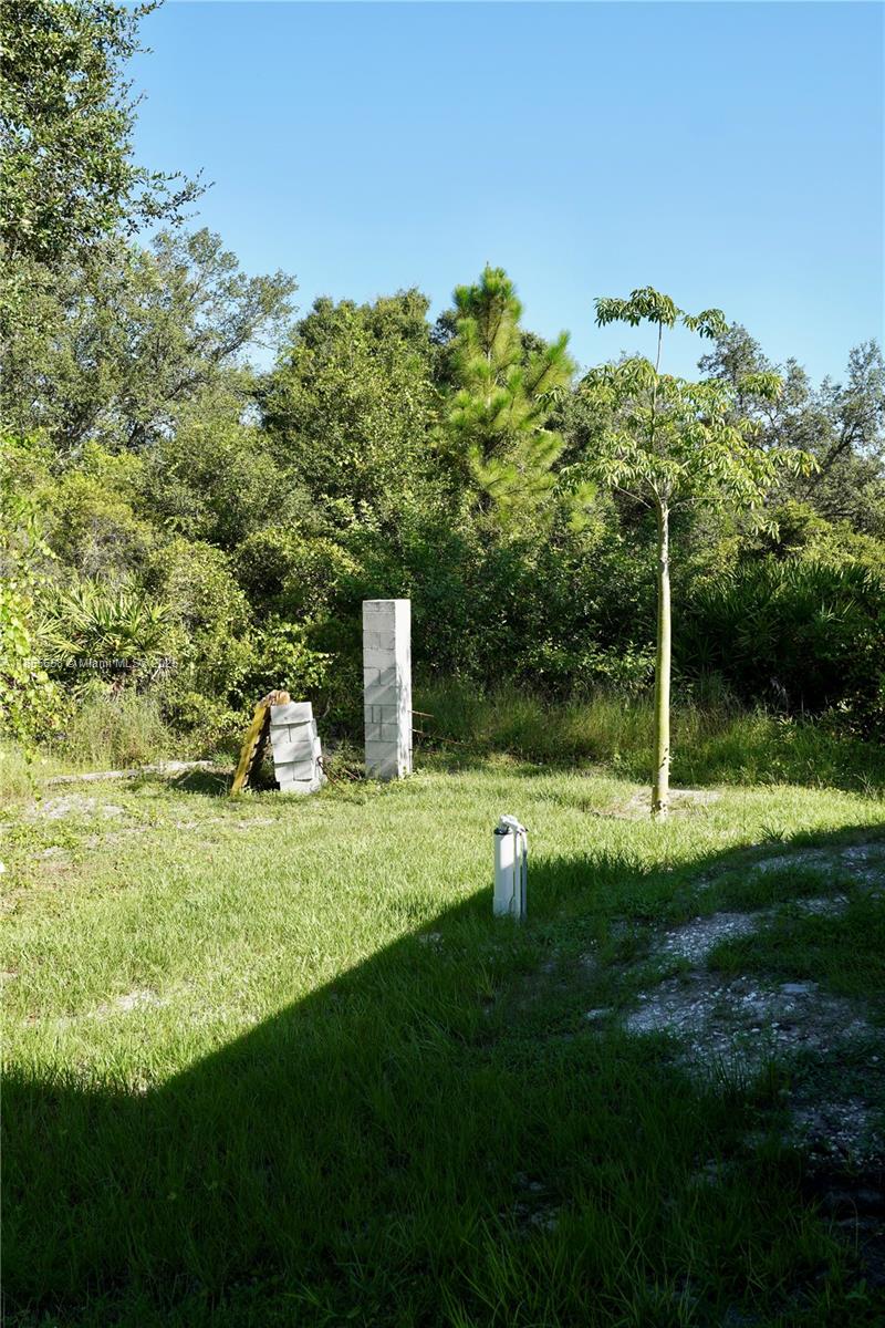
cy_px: 664
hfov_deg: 36.9
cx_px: 442
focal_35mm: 36
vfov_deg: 53.1
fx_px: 1327
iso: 100
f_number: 5.6
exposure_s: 1/250
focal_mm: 24
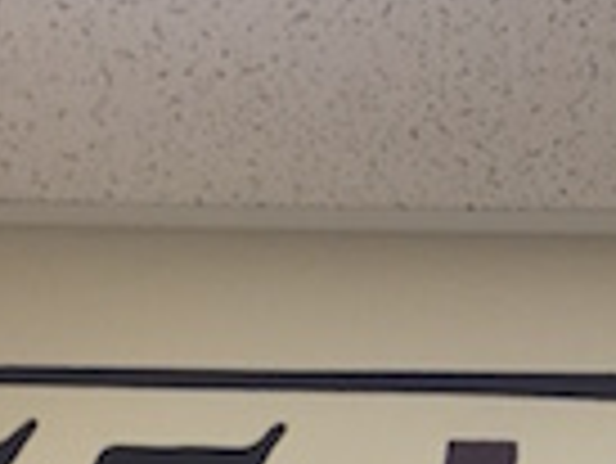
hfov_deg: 12.9
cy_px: 565
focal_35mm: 148
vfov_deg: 9.9
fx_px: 2636
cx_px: 773
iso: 80
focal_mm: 4.15
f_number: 2.2
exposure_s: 1/30
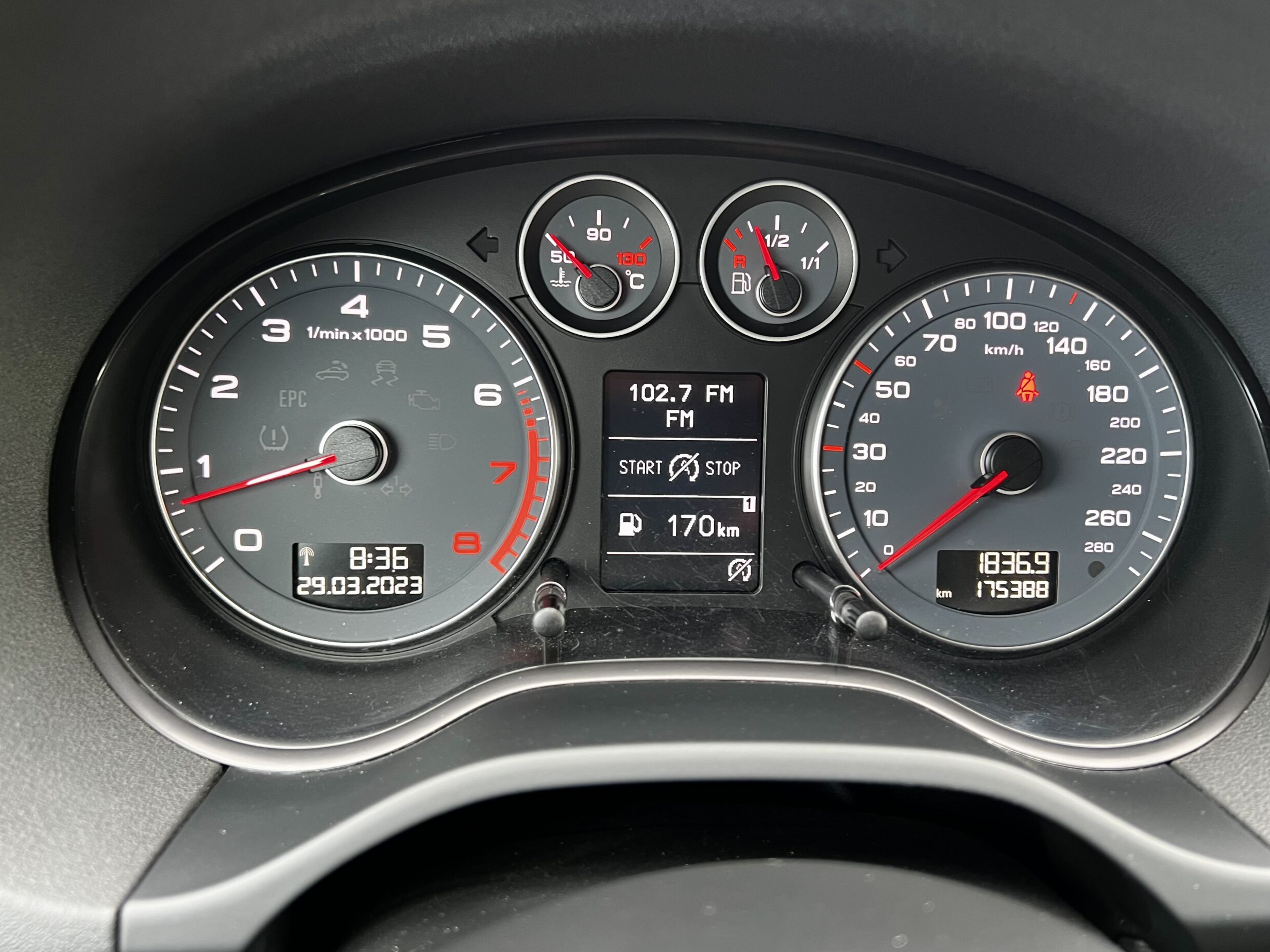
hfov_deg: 65.3
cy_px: 477
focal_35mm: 27
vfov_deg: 51.4
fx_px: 991
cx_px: 633
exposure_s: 1/41
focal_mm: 5.7
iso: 125
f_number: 1.5
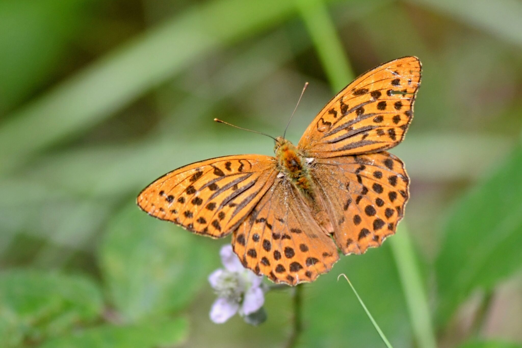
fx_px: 2284
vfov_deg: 8.7
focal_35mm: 158
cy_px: 174
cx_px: 261
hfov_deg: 13.0
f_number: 3.5
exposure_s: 1/640
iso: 400
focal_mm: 105
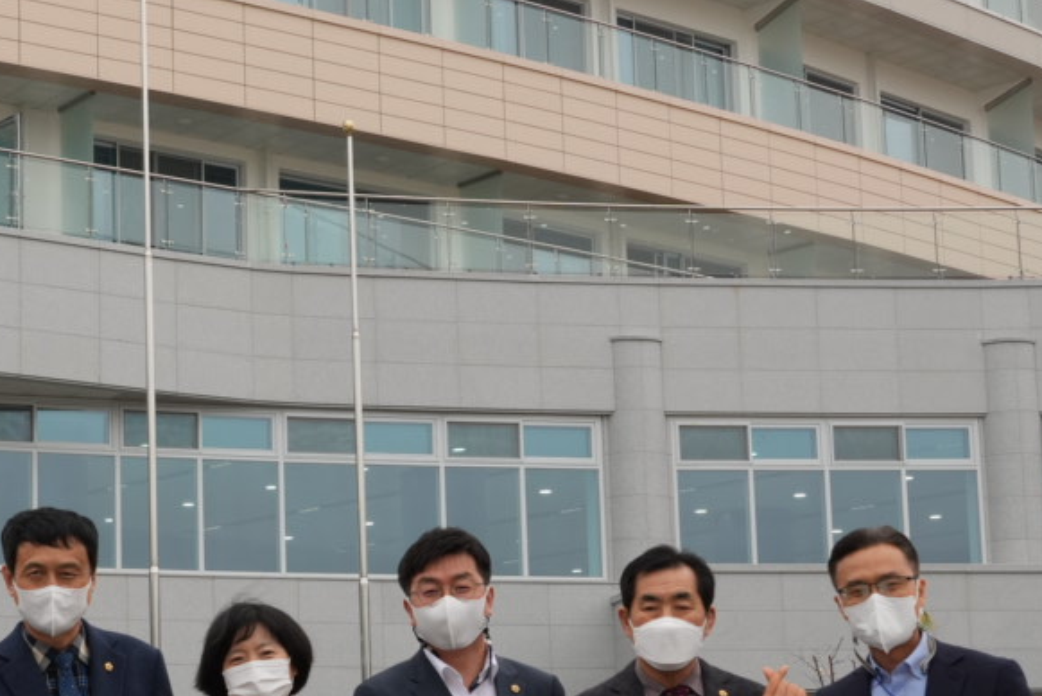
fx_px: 2577
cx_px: 160
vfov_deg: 15.3
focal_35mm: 89
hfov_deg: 22.4
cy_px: 518
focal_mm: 32
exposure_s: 1/200
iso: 500
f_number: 9
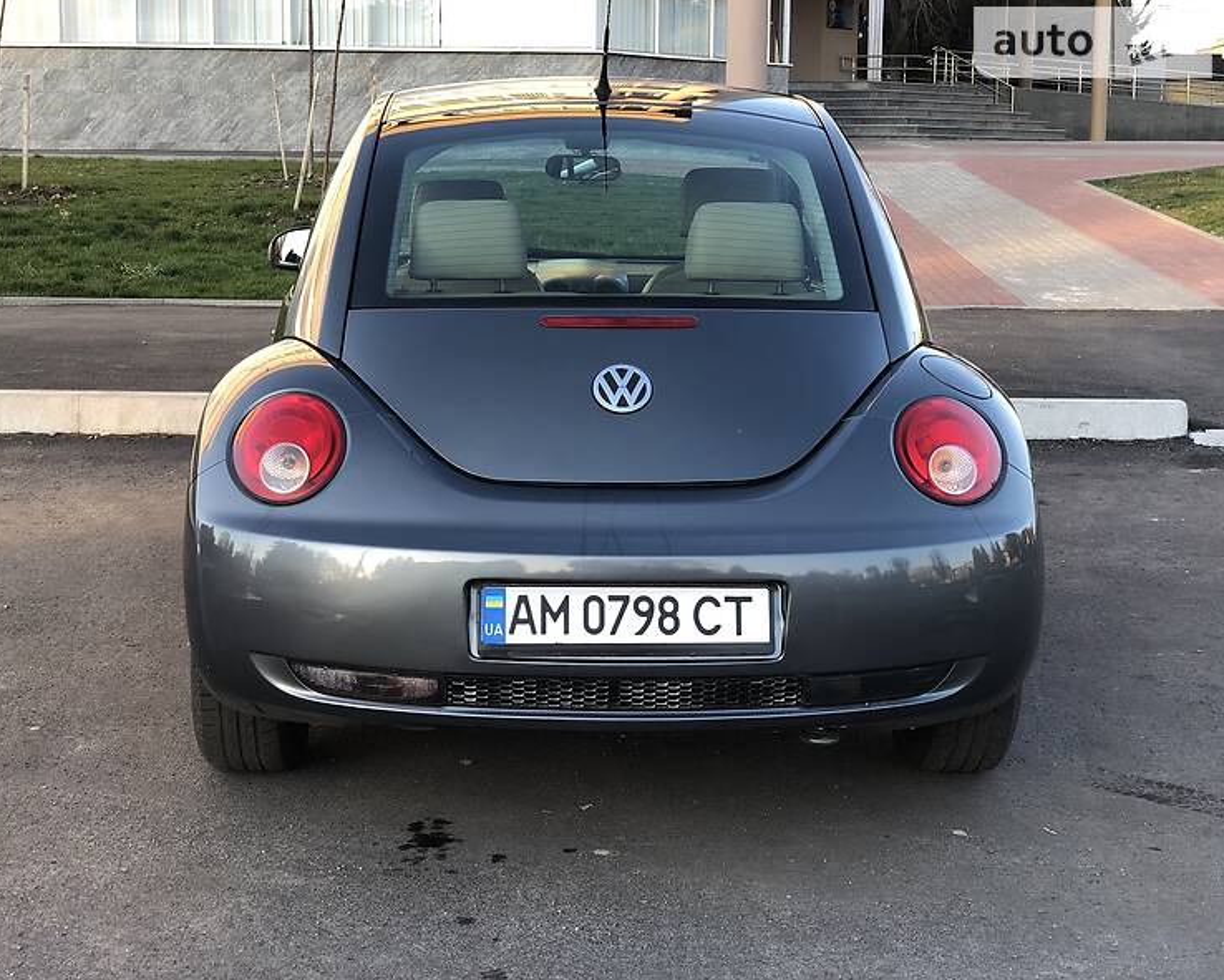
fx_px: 1993
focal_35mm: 55
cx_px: 574
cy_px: 484
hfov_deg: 34.1
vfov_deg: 27.6
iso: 16
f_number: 2.4
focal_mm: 6
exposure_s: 1/60
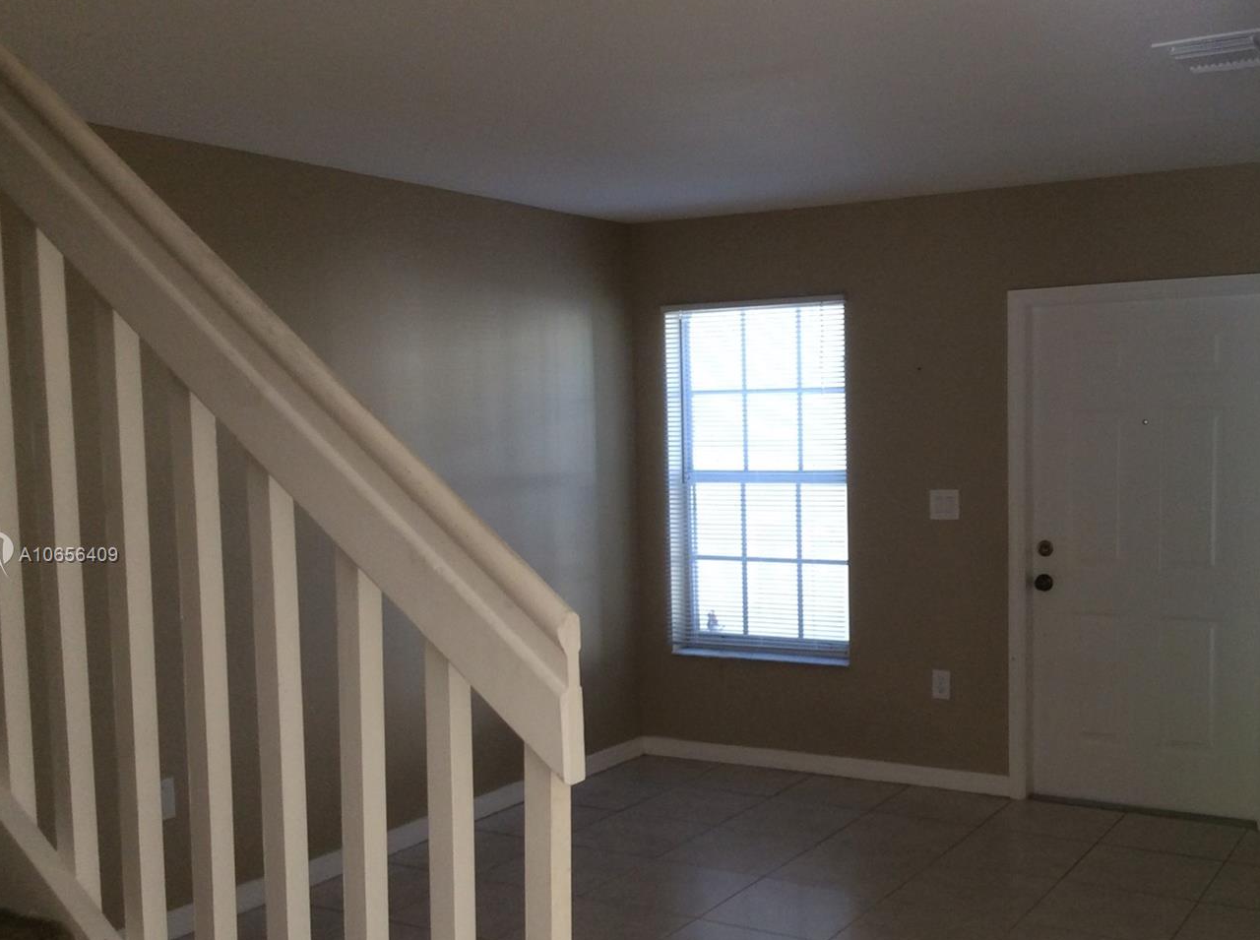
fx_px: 1453
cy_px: 556
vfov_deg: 35.7
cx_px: 750
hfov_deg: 46.6
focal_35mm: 40
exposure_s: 1/24
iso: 64
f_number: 2.4
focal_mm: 3.3
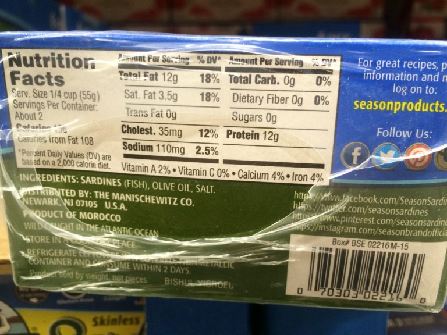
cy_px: 168
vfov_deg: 48.2
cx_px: 224
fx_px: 374
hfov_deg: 61.7
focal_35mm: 29
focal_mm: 4.15
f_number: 2.2
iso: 125
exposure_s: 1/30
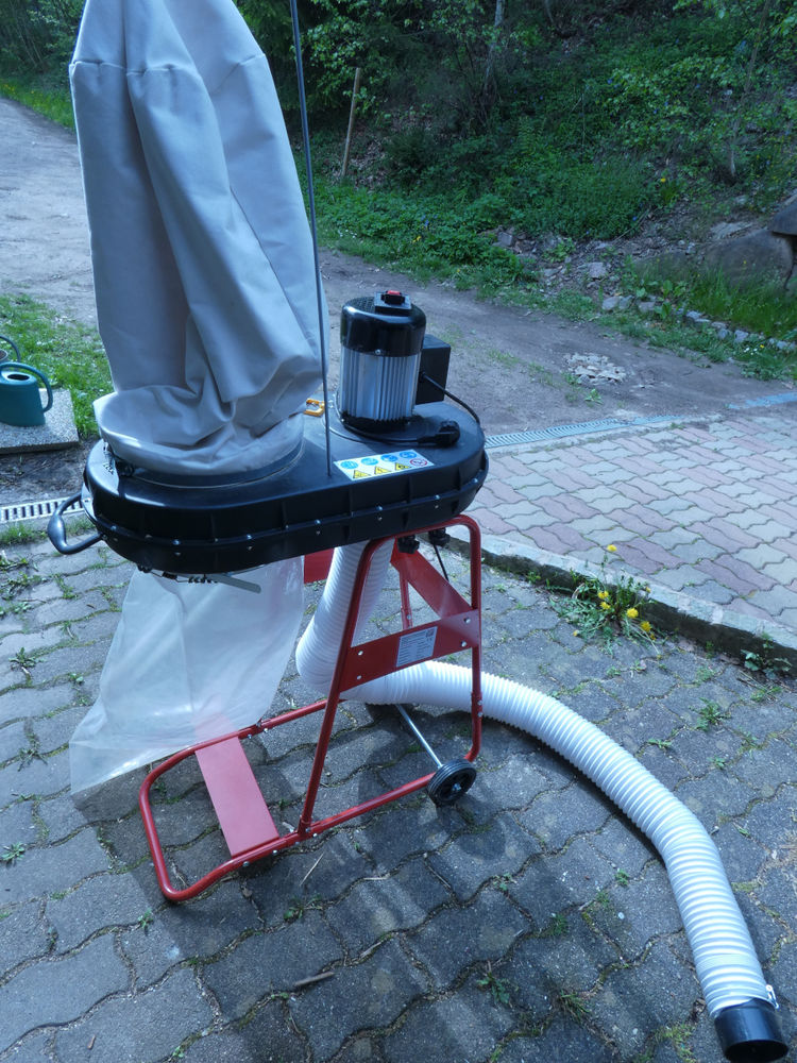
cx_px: 398
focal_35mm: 20
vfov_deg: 81.7
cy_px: 532
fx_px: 614
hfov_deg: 66.0
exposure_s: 1/100
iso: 80
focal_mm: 3.6
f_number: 5.6
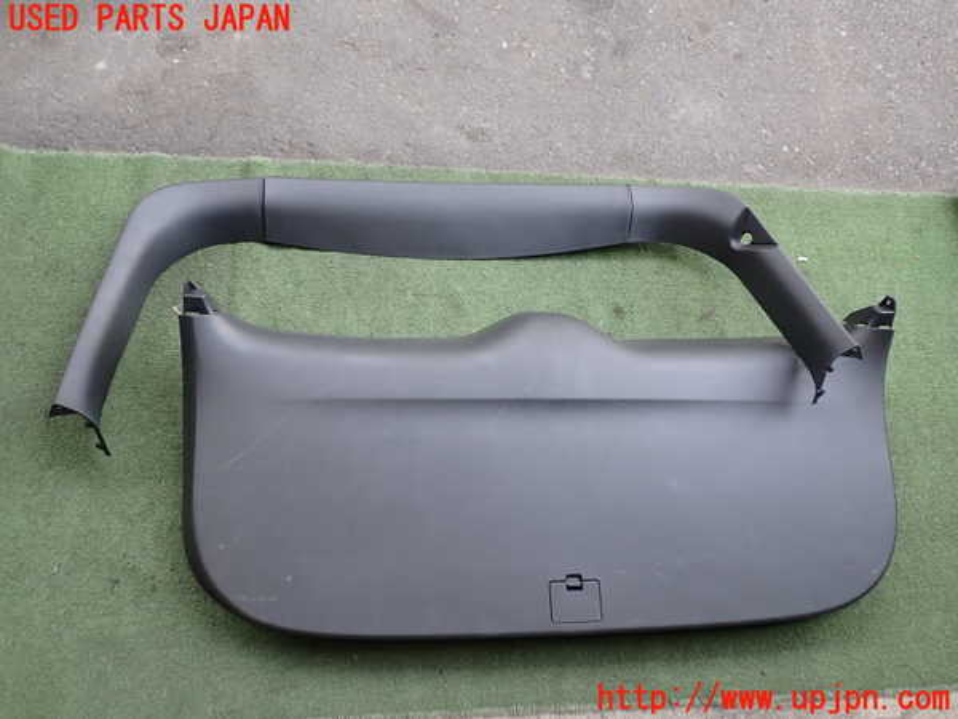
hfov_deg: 60.0
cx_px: 479
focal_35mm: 30
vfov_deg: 46.8
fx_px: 830
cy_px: 360
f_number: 2.3
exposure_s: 1/125
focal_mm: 5.4
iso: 160
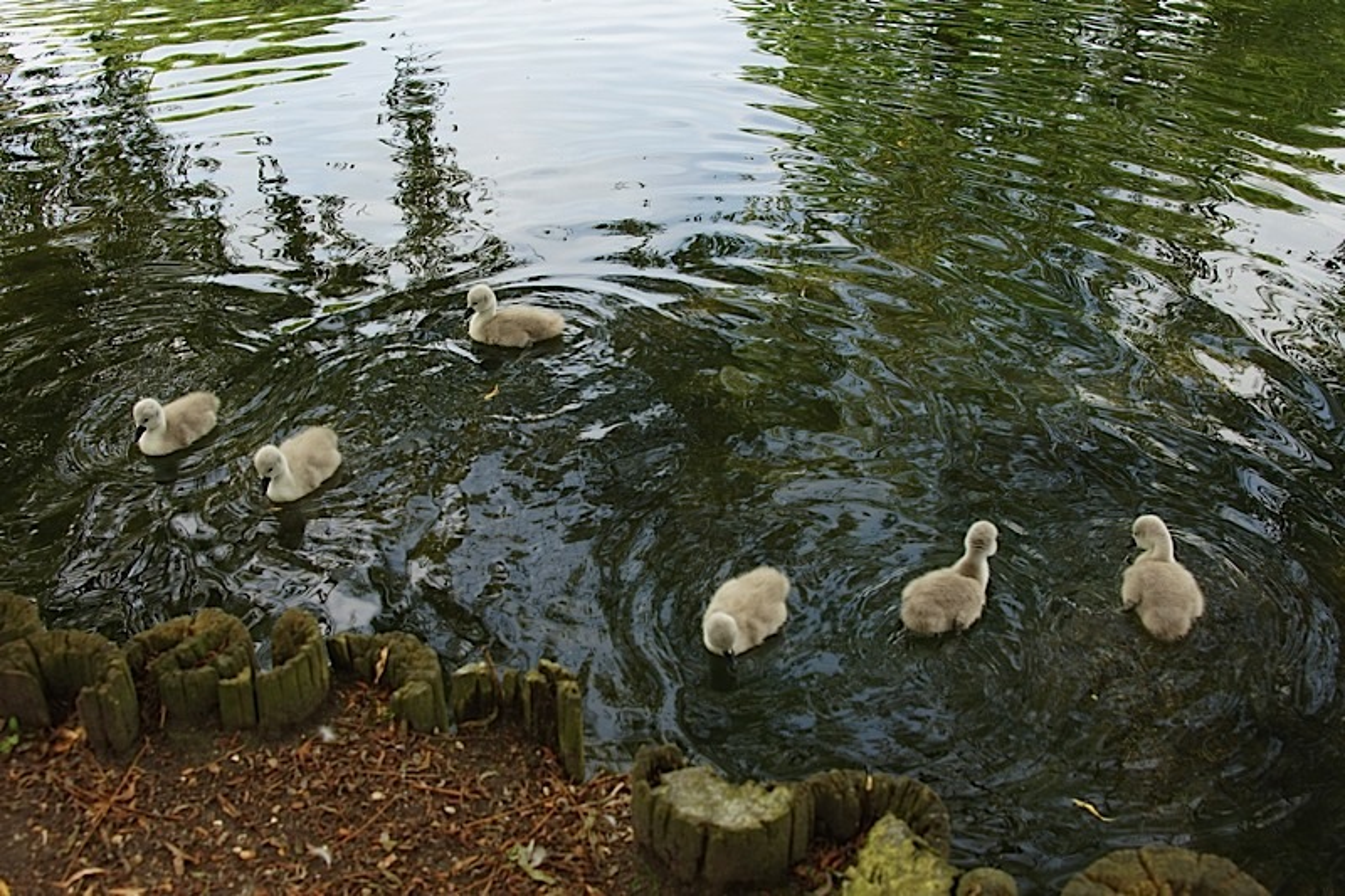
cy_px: 448
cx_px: 672
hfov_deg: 53.1
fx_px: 1345
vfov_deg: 36.9
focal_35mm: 36
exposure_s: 1/100
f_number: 4.5
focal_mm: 24
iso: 100
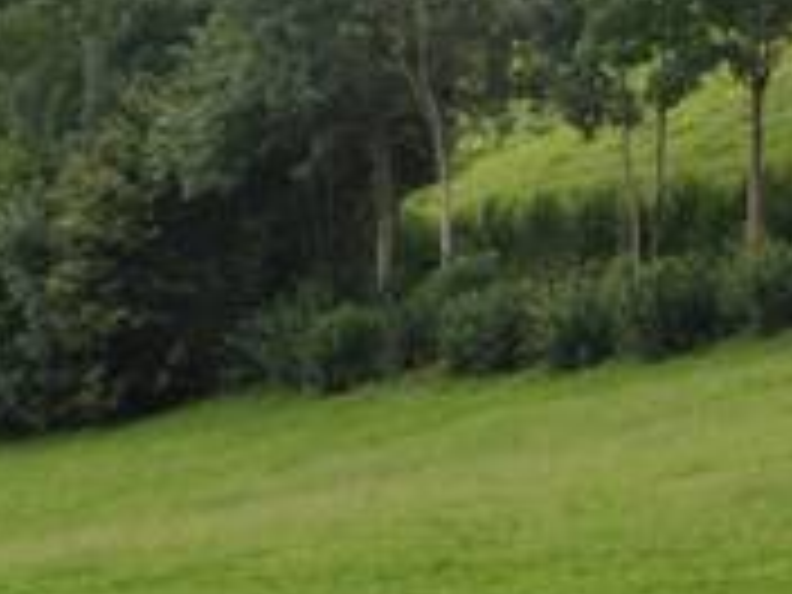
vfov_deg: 5.3
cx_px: 446
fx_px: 6439
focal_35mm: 281
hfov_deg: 7.0
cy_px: -32
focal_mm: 65
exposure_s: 1/200
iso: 200
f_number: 9
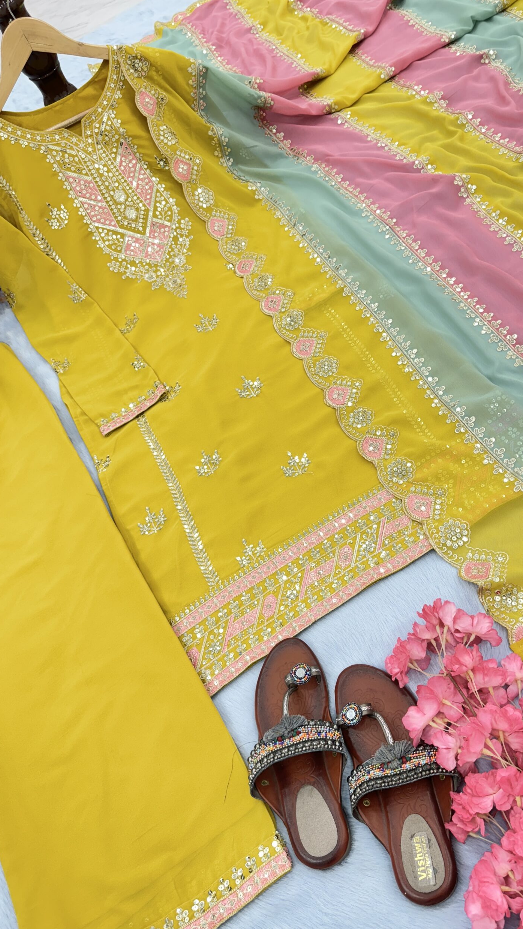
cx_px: 310
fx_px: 665
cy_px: 475
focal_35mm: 27
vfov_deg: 69.8
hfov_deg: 42.7
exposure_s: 1/100
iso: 64
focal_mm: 6.86
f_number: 1.78
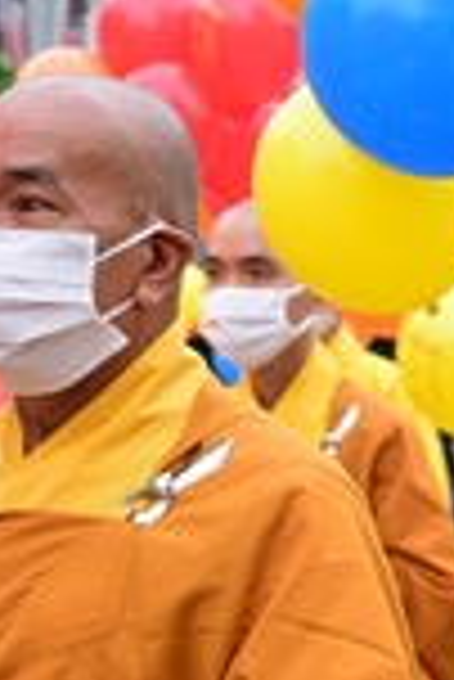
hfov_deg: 4.9
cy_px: 270
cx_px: 22
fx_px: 5284
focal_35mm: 280
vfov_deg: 7.3
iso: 320
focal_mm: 65
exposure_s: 1/80
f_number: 6.3
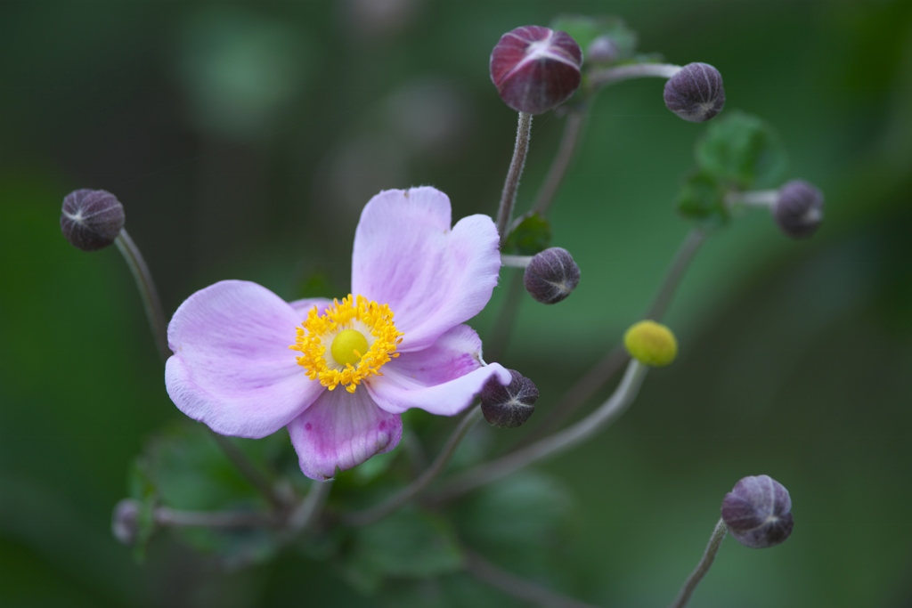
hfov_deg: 6.9
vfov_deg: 4.6
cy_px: 304
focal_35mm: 300
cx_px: 456
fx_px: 7601
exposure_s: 1/640
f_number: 5.6
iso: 100
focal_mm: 300
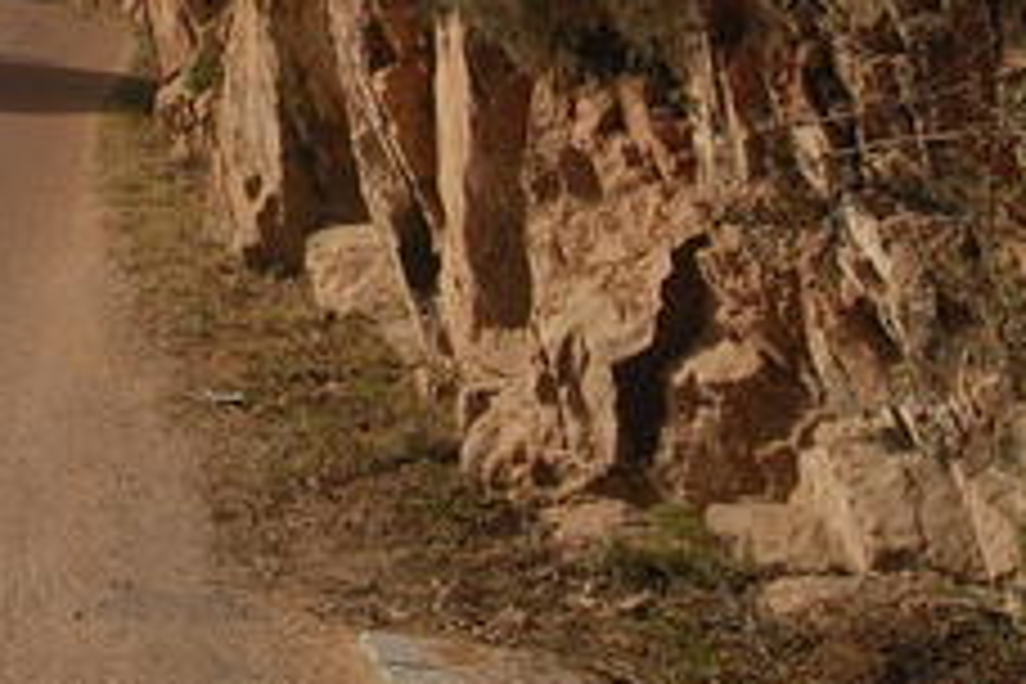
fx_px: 1710
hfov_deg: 25.1
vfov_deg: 20.0
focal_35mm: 60
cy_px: -302
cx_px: -529
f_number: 14
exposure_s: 1/125
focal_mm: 12
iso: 100
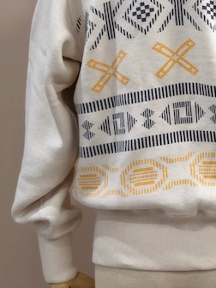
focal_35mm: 99
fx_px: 824
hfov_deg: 14.8
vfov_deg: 19.7
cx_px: 177
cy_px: 86
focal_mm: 6
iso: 64
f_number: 2.4
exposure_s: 1/50
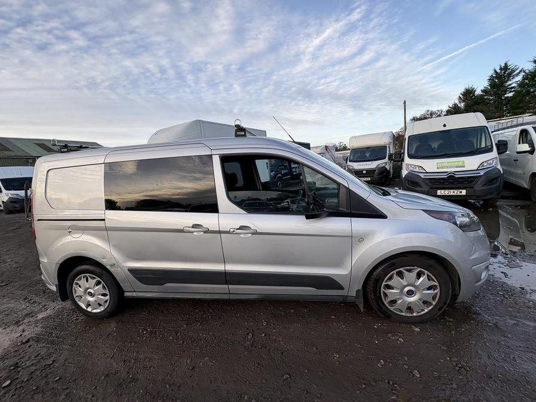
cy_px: 201
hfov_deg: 102.1
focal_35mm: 14
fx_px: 217
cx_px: 268
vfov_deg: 85.7
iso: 40
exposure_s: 1/290
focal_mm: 2.22
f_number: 2.2
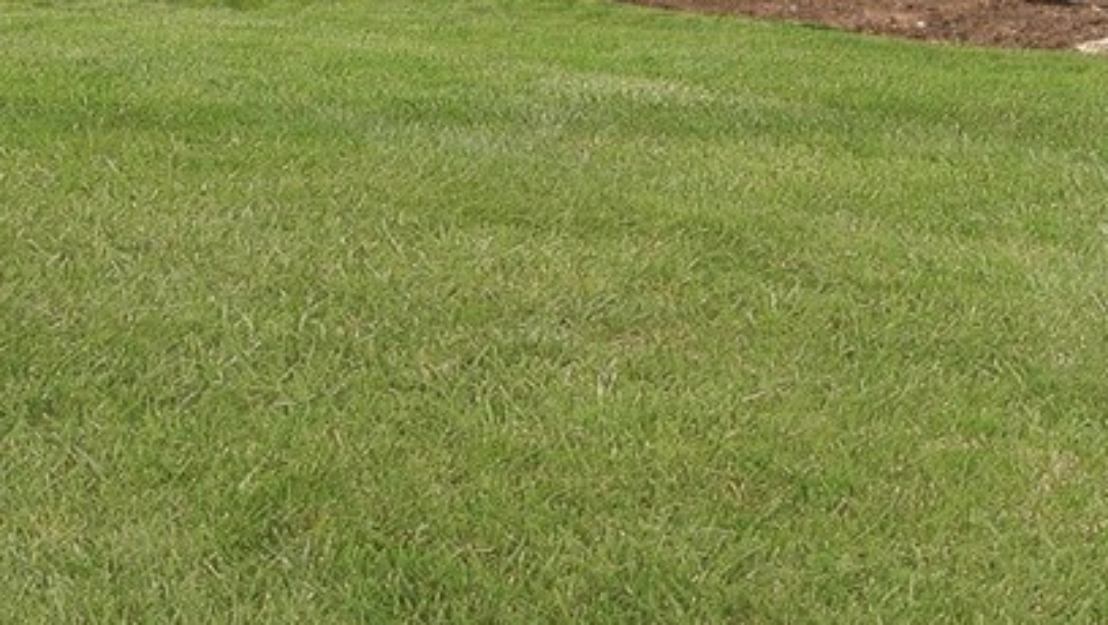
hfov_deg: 26.2
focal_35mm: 78
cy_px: -143
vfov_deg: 14.9
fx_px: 2293
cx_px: 81
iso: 1000
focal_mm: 28
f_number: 7.1
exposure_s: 1/2000
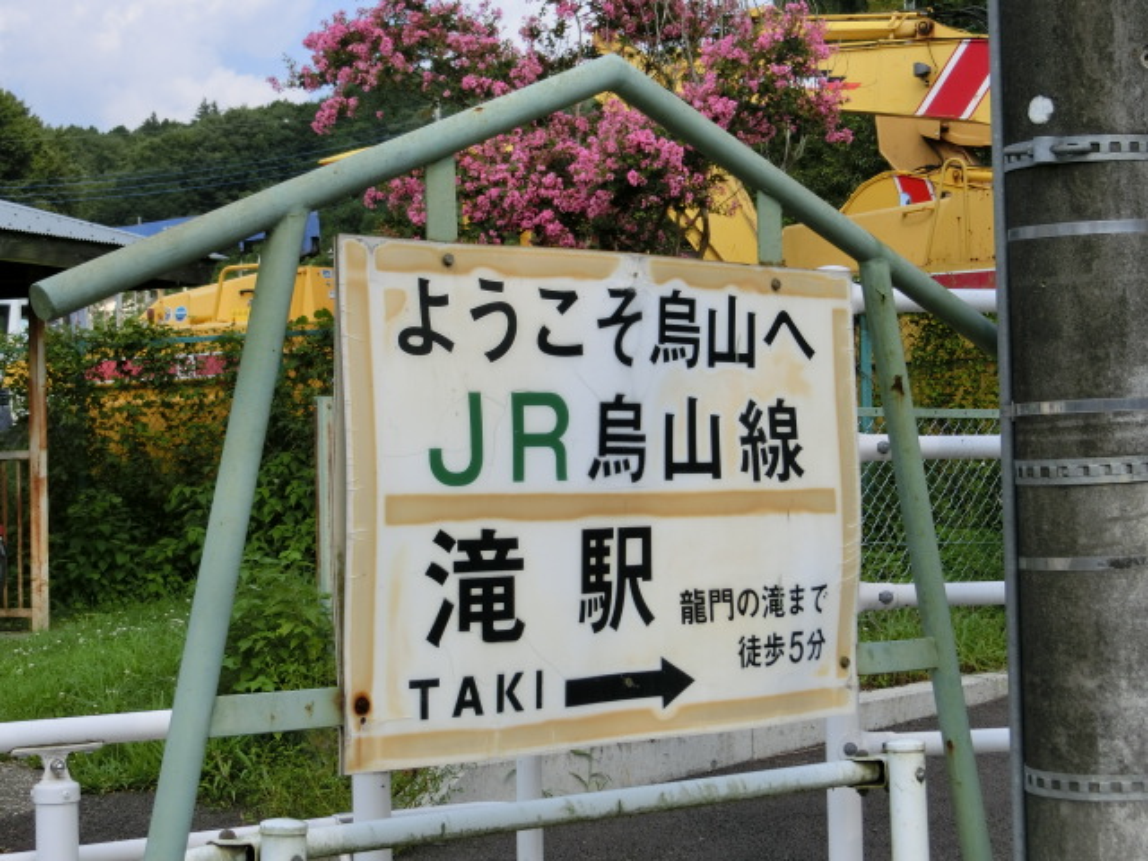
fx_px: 2321
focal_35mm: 70
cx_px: 574
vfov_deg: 21.0
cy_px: 430
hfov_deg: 27.8
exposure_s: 1/500
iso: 80
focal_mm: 12.4
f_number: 5.2
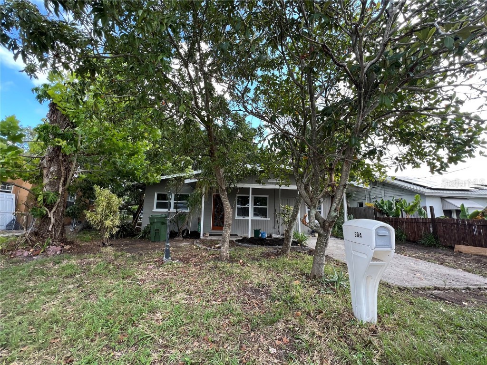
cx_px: 244
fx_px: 183
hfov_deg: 106.2
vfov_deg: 89.9
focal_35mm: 13
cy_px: 182
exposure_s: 1/156
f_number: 1.8
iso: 32
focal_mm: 1.57
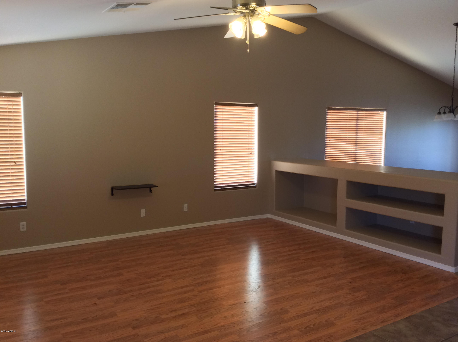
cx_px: 229
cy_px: 171
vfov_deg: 42.8
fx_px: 436
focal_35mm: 33
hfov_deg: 55.4
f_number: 2.4
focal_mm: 3.3
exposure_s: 1/24
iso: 64
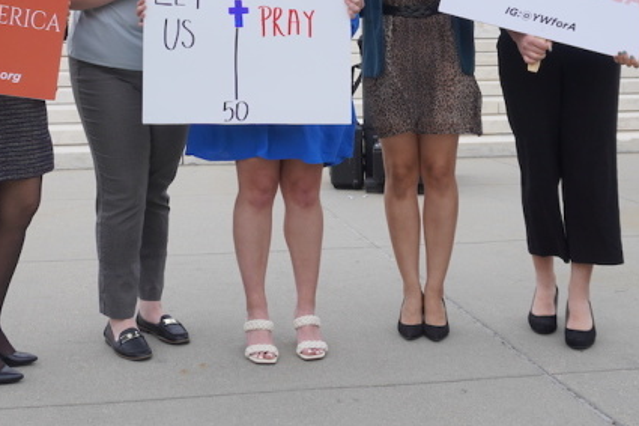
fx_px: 1011
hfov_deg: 35.0
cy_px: 24
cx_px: 257
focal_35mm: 57
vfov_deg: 23.0
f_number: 4.5
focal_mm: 19
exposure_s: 1/500
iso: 100
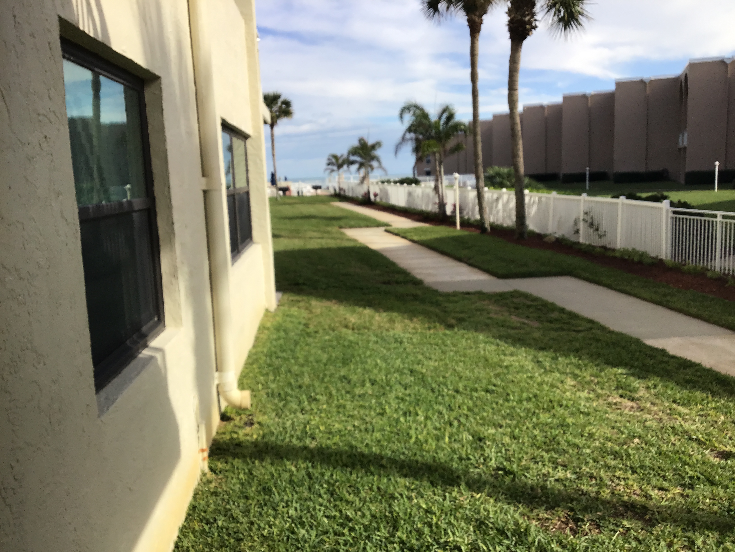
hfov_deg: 58.4
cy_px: 276
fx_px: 658
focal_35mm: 31
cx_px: 368
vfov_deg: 45.4
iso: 25
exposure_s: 1/1181
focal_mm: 3.3
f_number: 2.4
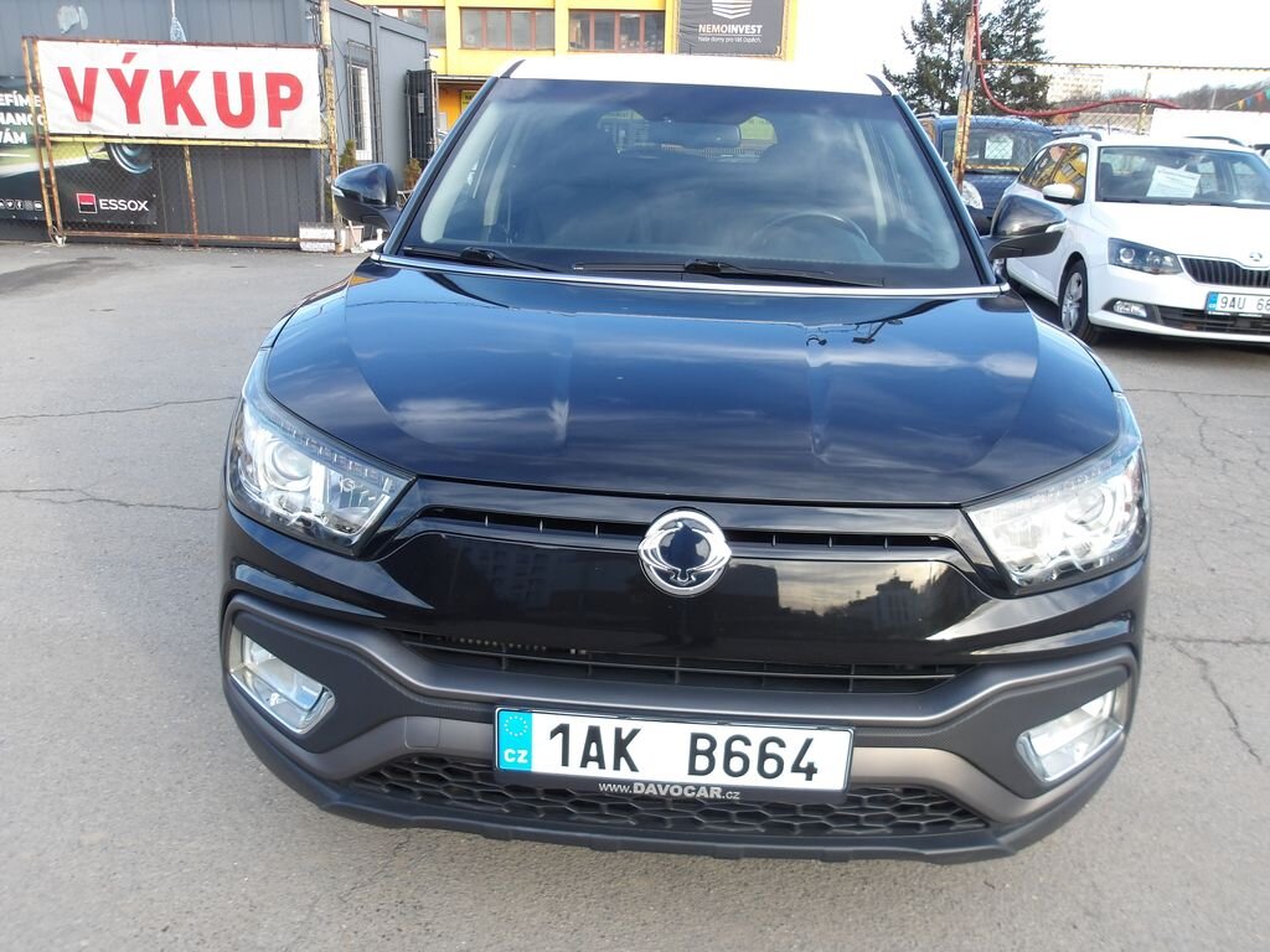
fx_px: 991
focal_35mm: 27
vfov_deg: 51.4
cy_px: 476
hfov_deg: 65.3
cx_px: 635
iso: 100
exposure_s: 1/146
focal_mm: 4.9
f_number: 3
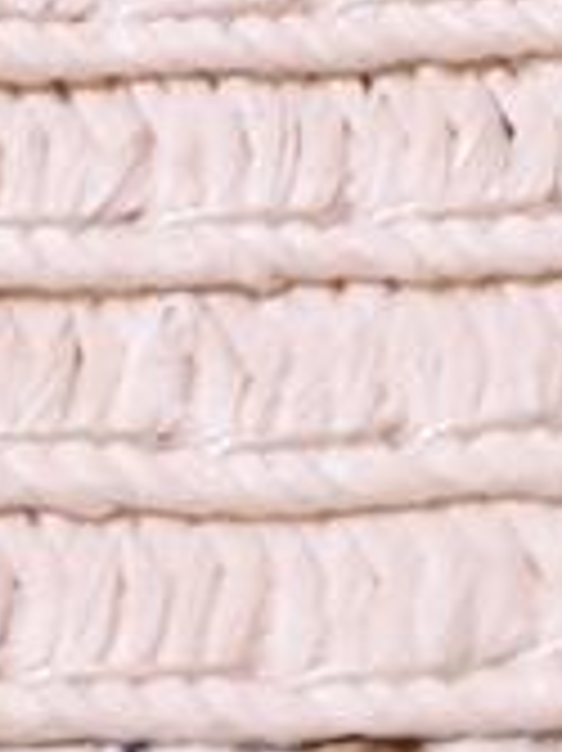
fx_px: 4053
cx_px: -1128
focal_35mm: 187
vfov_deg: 8.8
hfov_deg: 7.1
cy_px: -1490
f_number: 1.7
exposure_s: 1/5808
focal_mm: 4.2
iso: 40
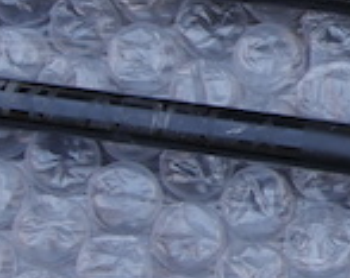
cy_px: 64
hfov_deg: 8.7
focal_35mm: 213
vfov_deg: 7.2
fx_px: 2202
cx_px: 667
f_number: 2.5
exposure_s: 1/200
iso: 400
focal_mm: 20
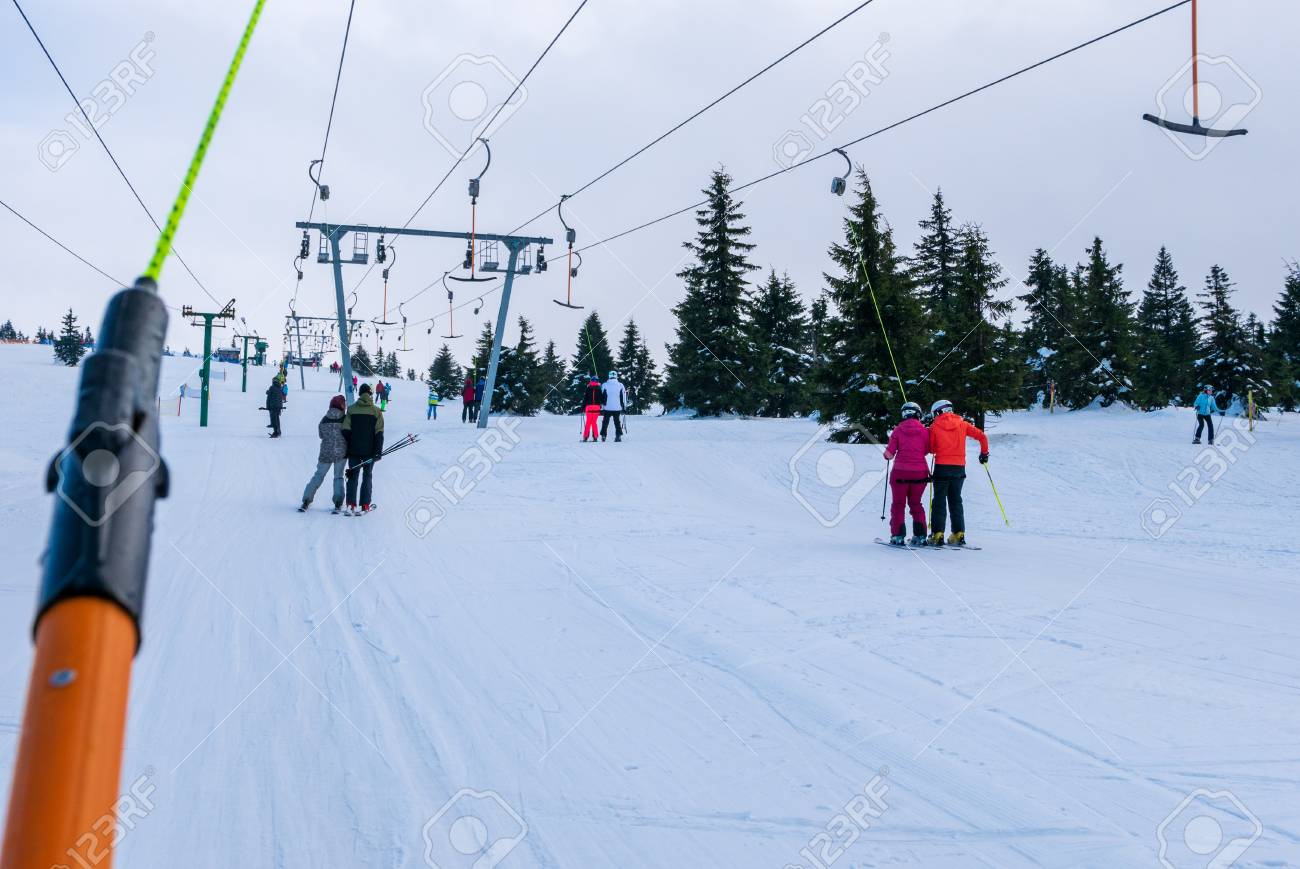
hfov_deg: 39.6
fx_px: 1807
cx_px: 650
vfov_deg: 27.0
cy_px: 434
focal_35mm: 50
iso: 200
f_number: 7.1
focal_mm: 22.7
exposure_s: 1/500
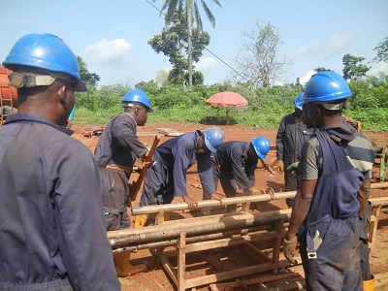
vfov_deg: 46.8
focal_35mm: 30
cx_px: 194
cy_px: 146
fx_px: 336
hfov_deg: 60.0
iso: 160
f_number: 3.5
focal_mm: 5.4
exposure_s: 1/801
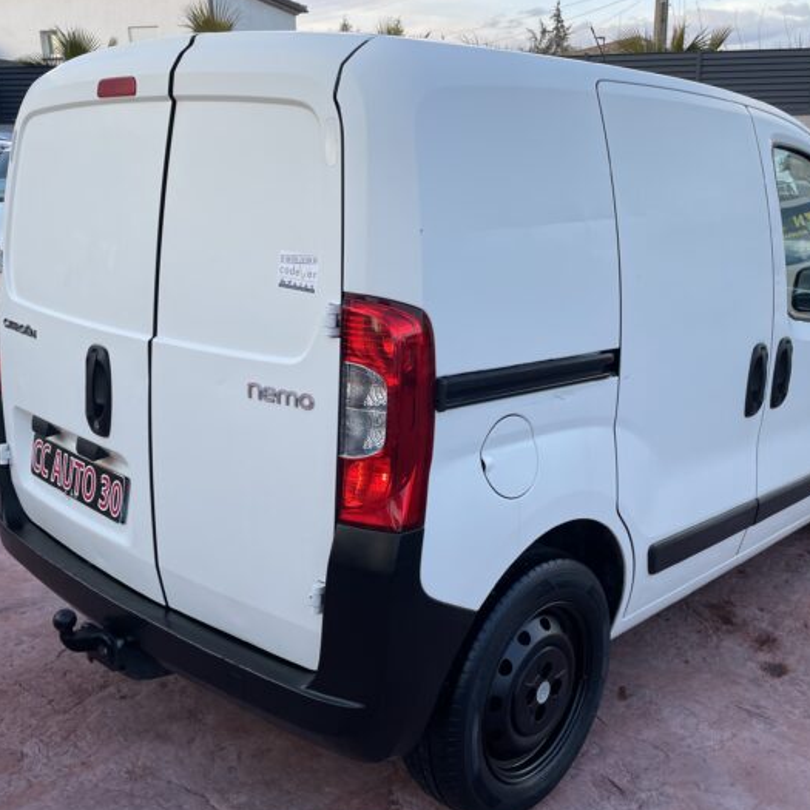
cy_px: 429
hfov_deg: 47.2
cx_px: 437
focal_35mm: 35
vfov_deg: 47.2
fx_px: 927
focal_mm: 4.2
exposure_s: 1/181
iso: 32
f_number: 1.6
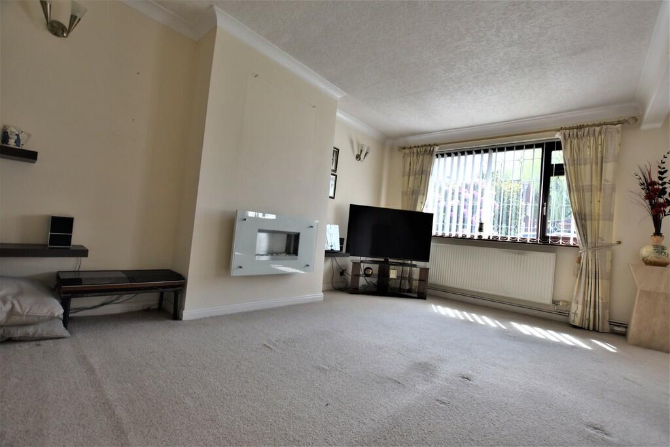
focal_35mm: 15
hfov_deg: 100.4
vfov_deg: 77.3
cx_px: 335
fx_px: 279
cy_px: 224
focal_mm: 10
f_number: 5.6
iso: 320
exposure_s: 1/250
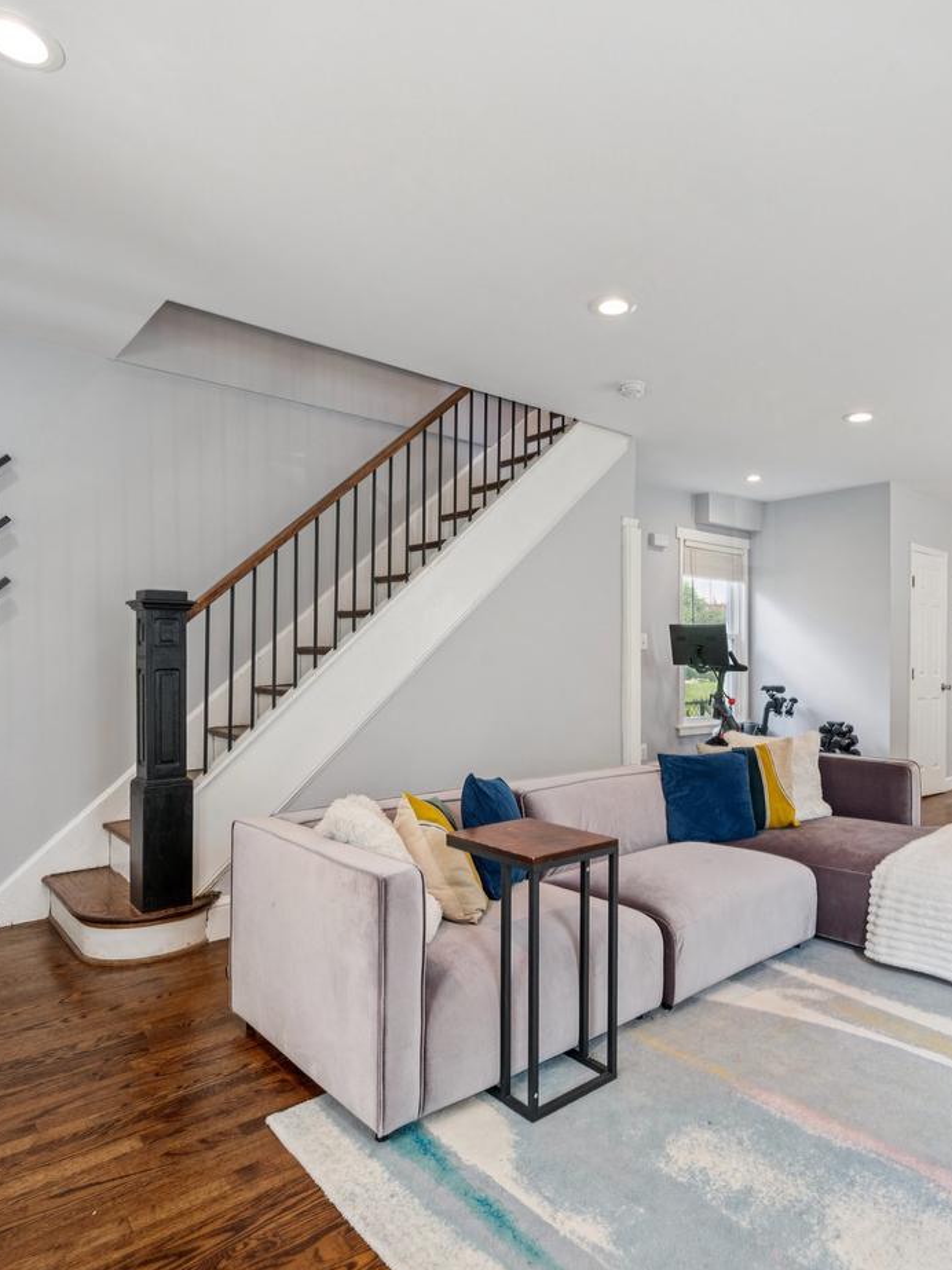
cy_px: 655
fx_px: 770
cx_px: 565
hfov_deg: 62.9
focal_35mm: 21
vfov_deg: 79.0
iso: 400
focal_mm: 14
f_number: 7.1
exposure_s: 1/40
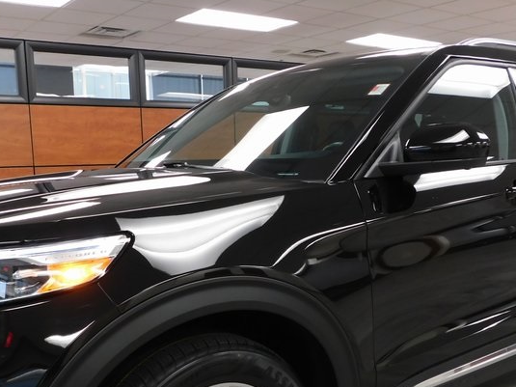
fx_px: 656
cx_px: 254
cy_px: 286
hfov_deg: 43.0
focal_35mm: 44
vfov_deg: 32.3
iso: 400
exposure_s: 1/20
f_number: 3
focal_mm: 4
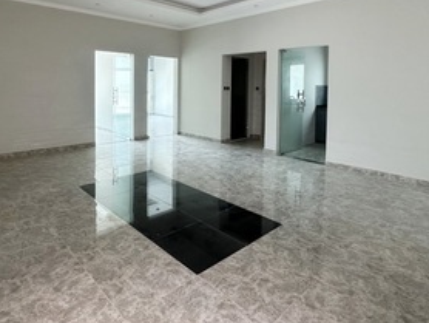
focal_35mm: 23
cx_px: 189
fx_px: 285
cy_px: 98
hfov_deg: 73.6
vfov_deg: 57.2
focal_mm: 2.22
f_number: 2.2
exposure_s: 1/99
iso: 250
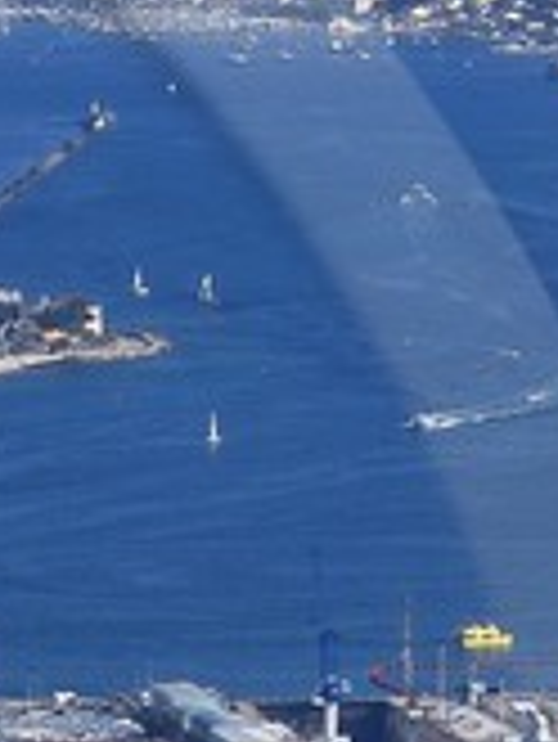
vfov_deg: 3.5
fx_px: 12021
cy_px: 1156
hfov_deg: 2.6
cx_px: -1107
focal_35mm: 560
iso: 200
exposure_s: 1/250
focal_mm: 60
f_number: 13
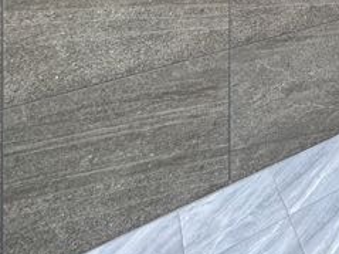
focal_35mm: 49
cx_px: 536
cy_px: -178
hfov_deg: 25.8
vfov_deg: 21.6
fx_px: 480
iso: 40
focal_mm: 2.22
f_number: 2.2
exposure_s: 1/126
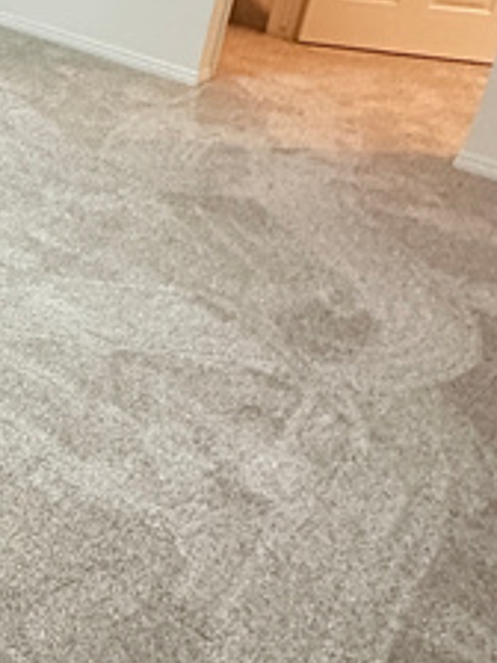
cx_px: -337
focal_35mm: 48
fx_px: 919
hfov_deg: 22.1
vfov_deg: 36.9
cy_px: 56
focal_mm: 2.22
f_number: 2.2
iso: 640
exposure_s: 1/60
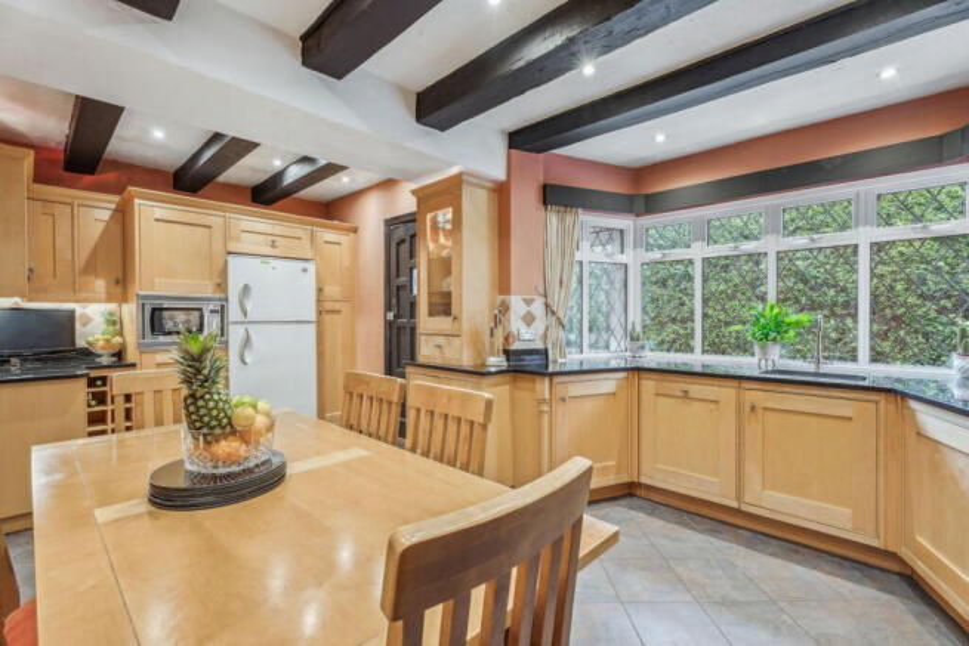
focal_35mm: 16
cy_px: 323
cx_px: 484
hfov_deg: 96.7
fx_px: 431
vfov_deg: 73.8
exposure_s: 1/2
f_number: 8
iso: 100
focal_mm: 16
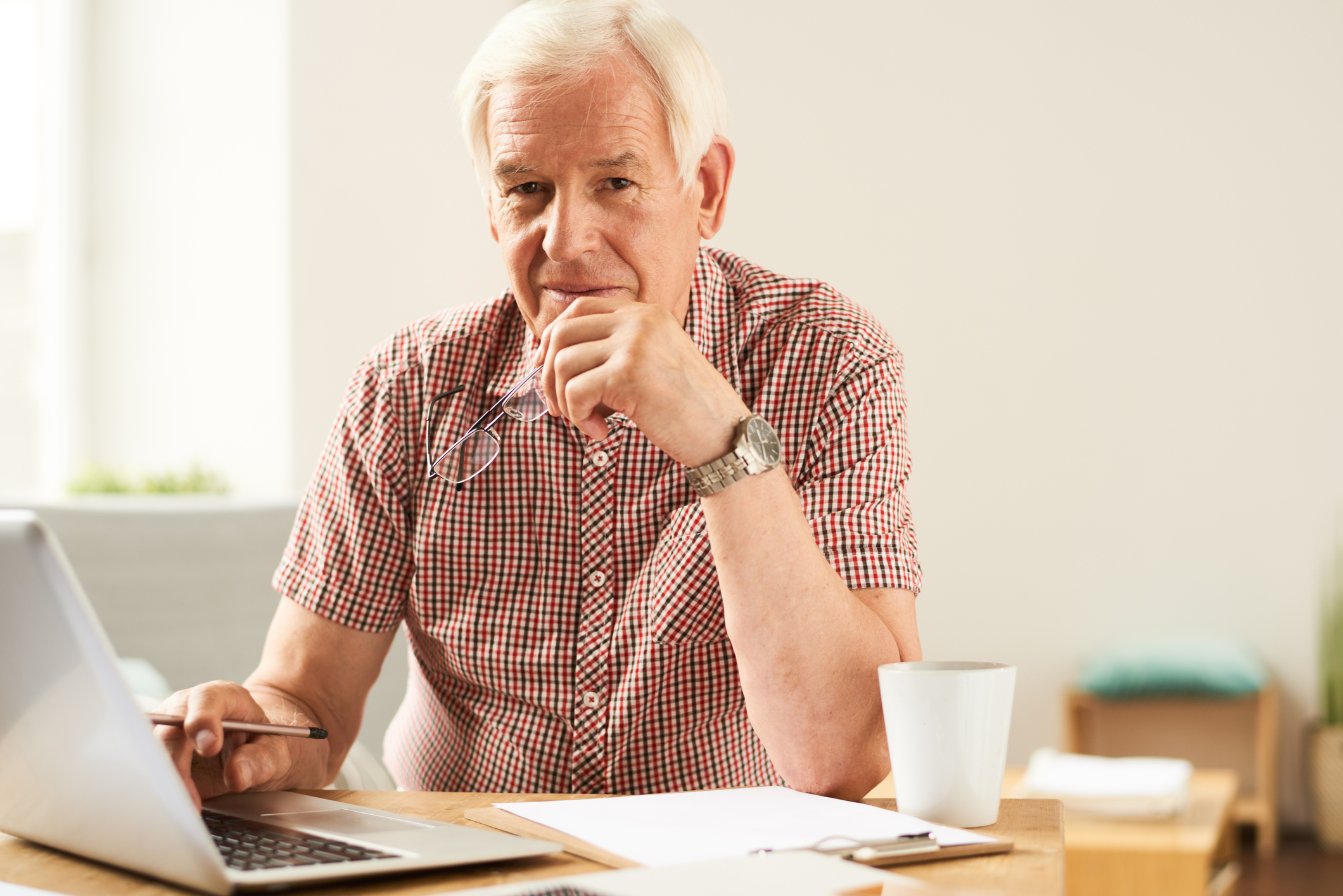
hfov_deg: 34.5
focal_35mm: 58
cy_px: 448
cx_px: 672
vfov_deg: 23.4
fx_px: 2164
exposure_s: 1/160
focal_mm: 58
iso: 160
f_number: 2.8
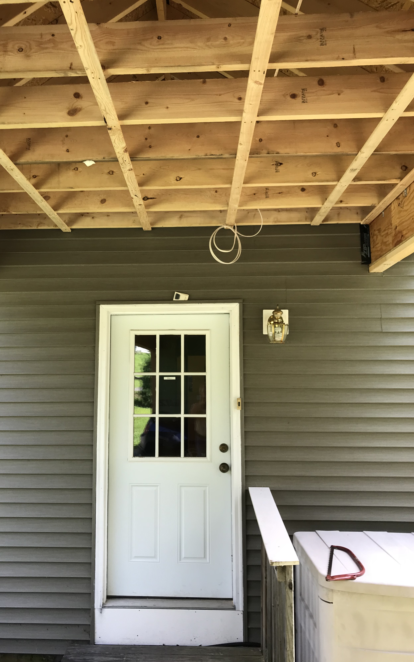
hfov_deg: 41.7
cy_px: 331
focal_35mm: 30
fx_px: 542
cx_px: 179
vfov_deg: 62.9
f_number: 1.8
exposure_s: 1/155
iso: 20
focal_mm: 3.99
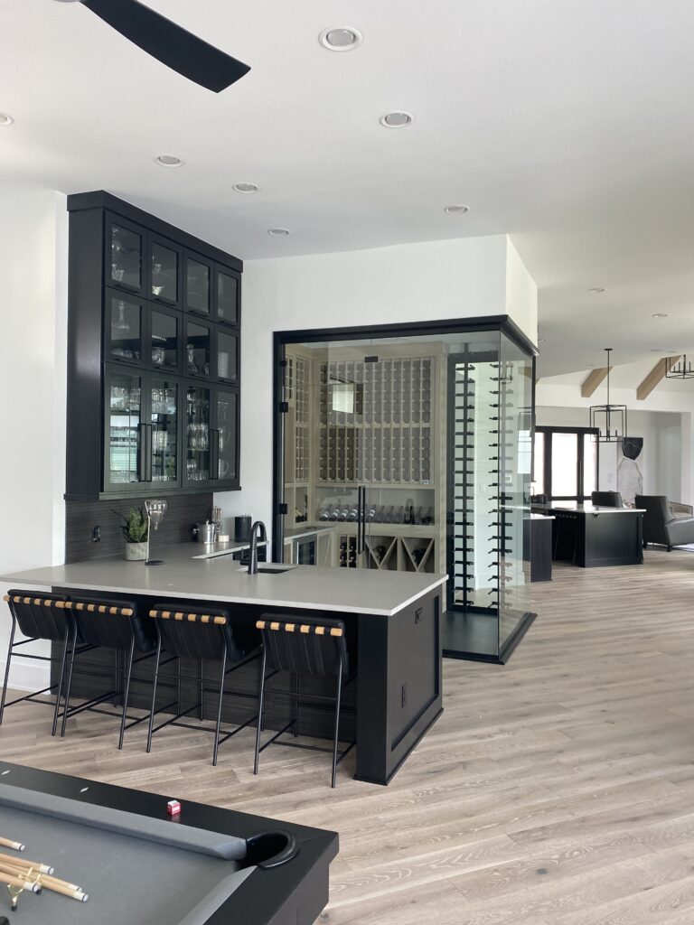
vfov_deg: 67.3
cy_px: 462
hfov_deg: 53.1
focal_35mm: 26
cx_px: 347
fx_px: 695
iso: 100
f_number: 1.8
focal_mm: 4.25
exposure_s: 1/120
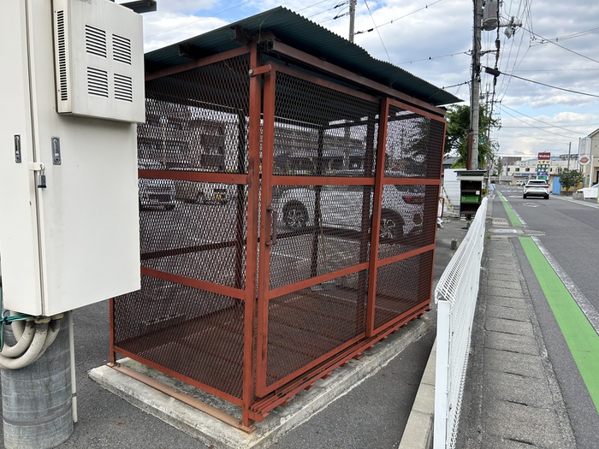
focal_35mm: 26
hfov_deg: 67.3
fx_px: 450
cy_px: 224
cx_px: 300
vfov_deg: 53.1
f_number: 1.5
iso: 50
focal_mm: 5.7
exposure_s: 1/666
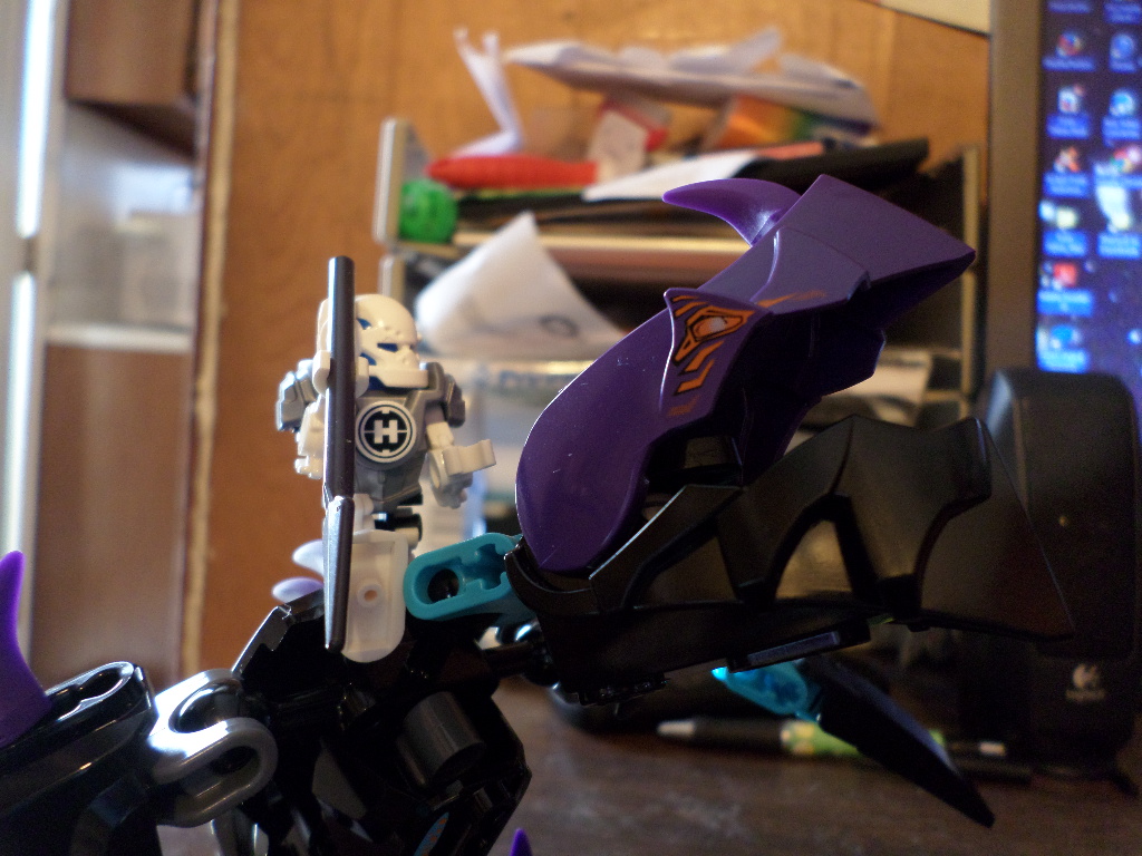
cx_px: 571
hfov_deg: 69.4
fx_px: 825
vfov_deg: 54.9
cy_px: 428
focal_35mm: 25
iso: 160
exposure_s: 1/4
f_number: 2.5
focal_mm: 4.5
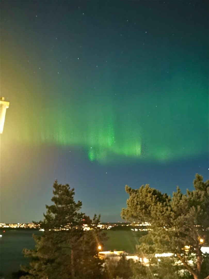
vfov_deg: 54.0
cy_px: 140
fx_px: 274
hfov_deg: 41.8
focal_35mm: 34
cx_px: 104
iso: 3200
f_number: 1.6
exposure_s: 7
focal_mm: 5.56
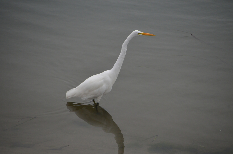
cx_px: 116
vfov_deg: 3.6
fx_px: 2422
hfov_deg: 5.5
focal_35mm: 375
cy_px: 77
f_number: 6.3
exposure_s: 1/1000
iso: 450
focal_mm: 250
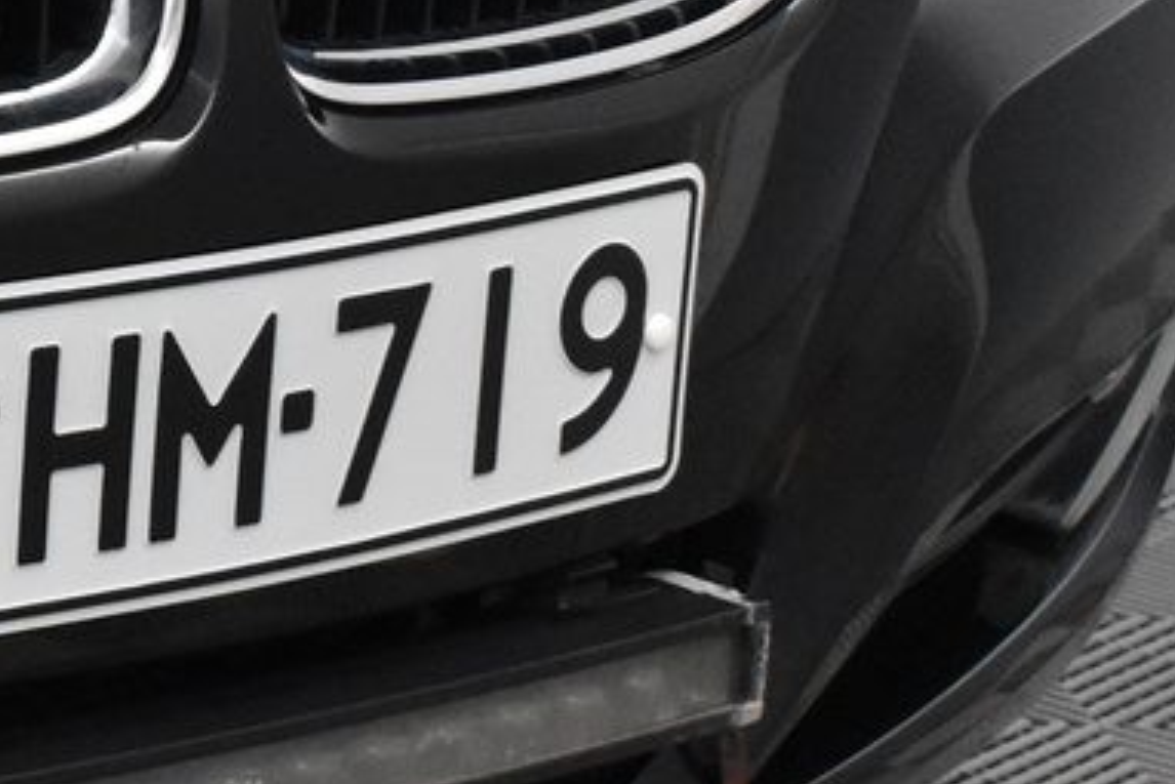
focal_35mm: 197
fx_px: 6436
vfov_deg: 6.9
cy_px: -80
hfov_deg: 9.8
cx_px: -992
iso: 3200
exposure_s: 1/125
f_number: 5.6
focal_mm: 31
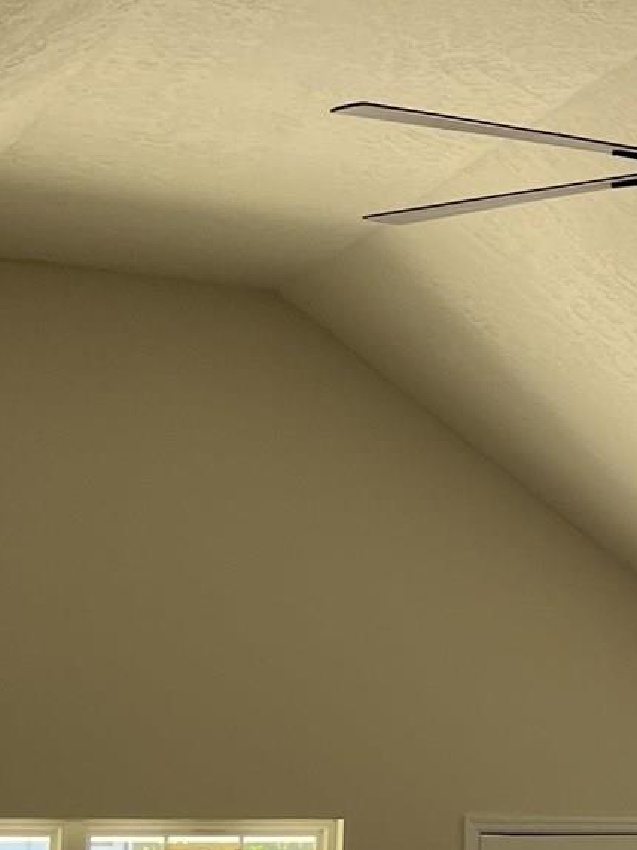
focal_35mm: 105
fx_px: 2577
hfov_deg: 13.5
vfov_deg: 18.7
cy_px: 536
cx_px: 880
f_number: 1.5
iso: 64
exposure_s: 1/148
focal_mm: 5.7
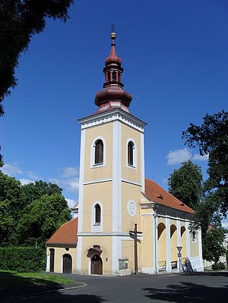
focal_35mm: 35
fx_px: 307
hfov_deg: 40.7
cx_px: 114
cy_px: 152
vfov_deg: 52.6
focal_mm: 6.3
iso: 80
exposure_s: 1/350
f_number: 8.4
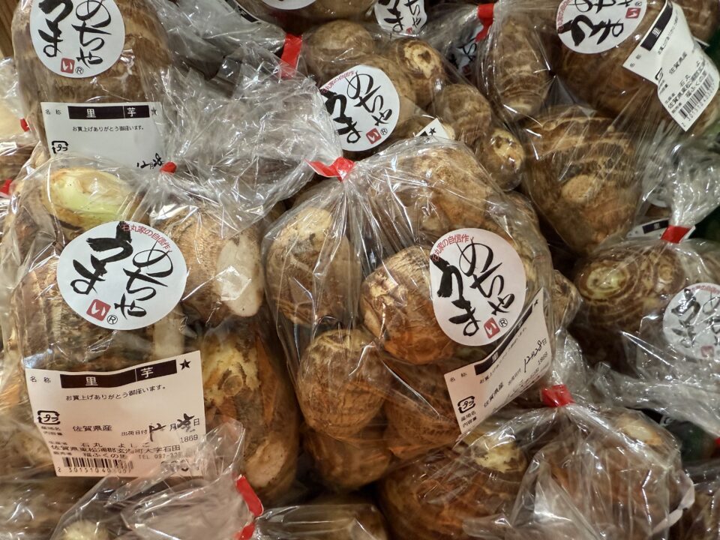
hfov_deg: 71.6
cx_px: 360
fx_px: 499
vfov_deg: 56.8
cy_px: 270
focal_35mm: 24
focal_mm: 2.22
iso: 400
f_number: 2.2
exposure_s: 1/60
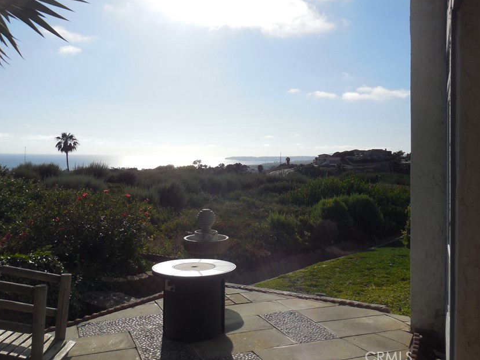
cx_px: 246
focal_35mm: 31
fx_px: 430
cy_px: 142
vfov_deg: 45.1
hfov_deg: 58.4
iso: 125
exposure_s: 1/1000
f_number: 6.2
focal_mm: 4.5
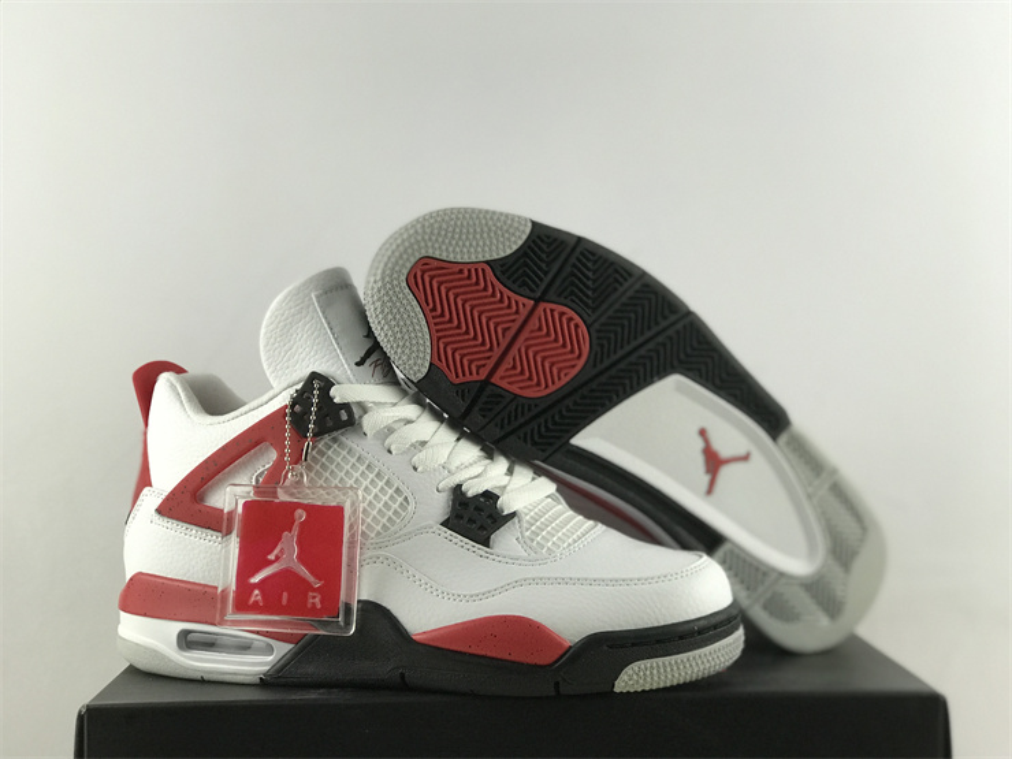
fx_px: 1666
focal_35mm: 57
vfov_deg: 25.7
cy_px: 380
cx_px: 506
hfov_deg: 33.8
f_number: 2.8
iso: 50
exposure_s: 1/50
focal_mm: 6.6
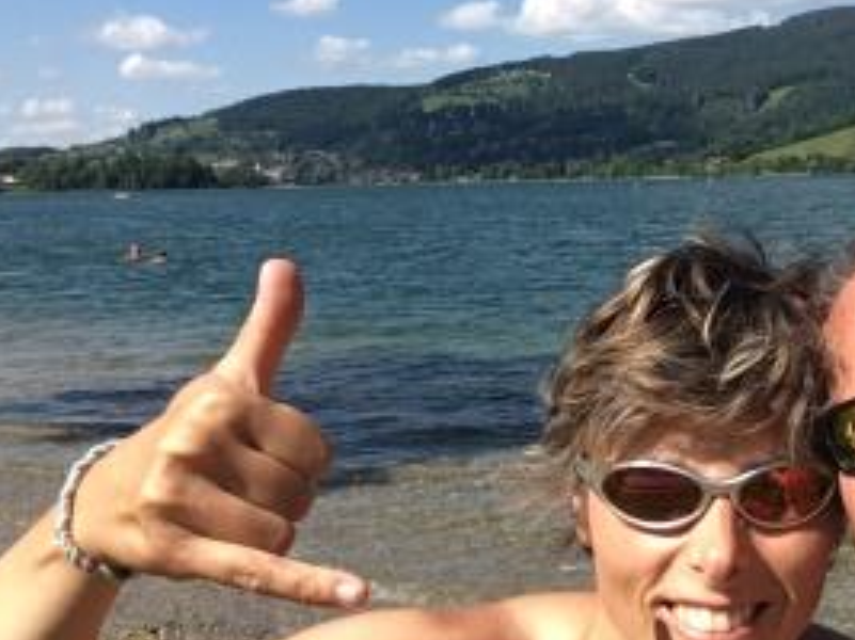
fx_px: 1284
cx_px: 679
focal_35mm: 52
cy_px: 317
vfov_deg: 28.0
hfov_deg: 35.7
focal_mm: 2.15
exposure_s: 1/1534
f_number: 2.4
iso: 50
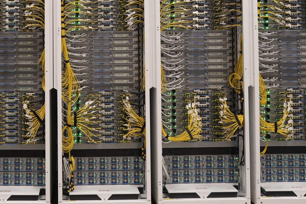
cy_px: 7
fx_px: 577
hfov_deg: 29.3
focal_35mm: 68
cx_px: 81
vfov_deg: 19.5
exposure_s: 1/80
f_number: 5
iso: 800
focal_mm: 31.9
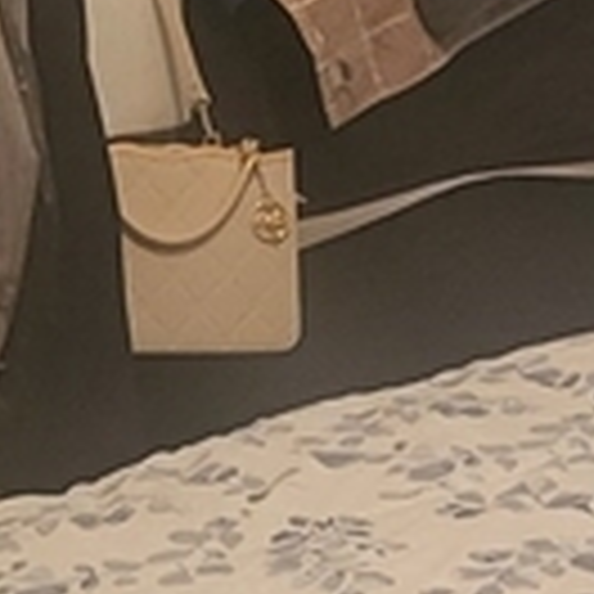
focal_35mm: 178
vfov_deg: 9.8
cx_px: 500
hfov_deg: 9.8
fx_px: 3456
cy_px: 180
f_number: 1.8
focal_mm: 5.4
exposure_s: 1/40
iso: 400
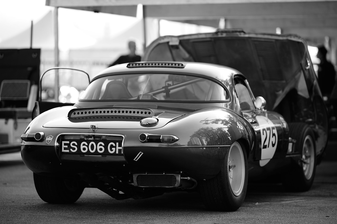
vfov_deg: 10.1
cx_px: 168
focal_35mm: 135
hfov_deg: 15.2
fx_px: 1263
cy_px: 112
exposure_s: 1/1250
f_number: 2.2
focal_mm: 135
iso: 200
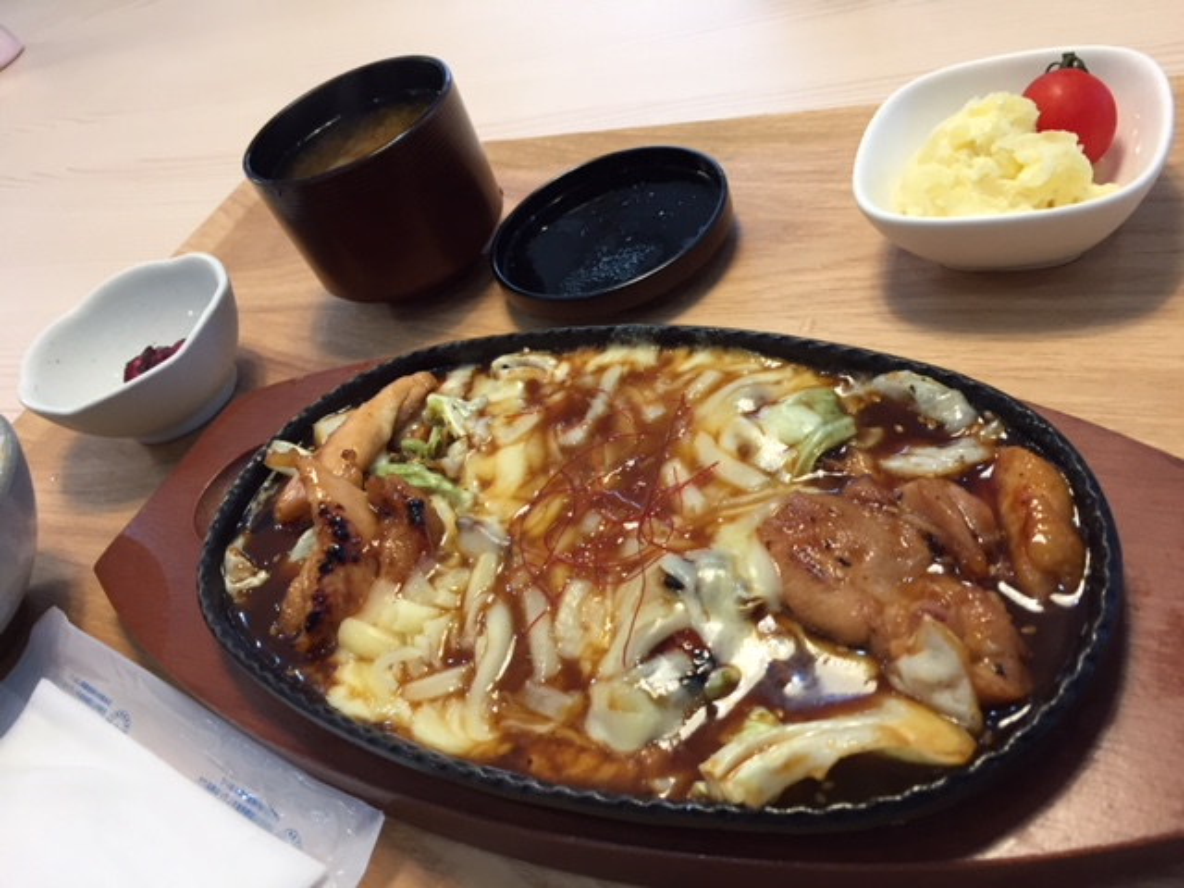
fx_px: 992
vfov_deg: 48.2
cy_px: 444
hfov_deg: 61.7
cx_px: 592
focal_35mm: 29
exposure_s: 1/30
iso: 40
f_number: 2.2
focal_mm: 4.15
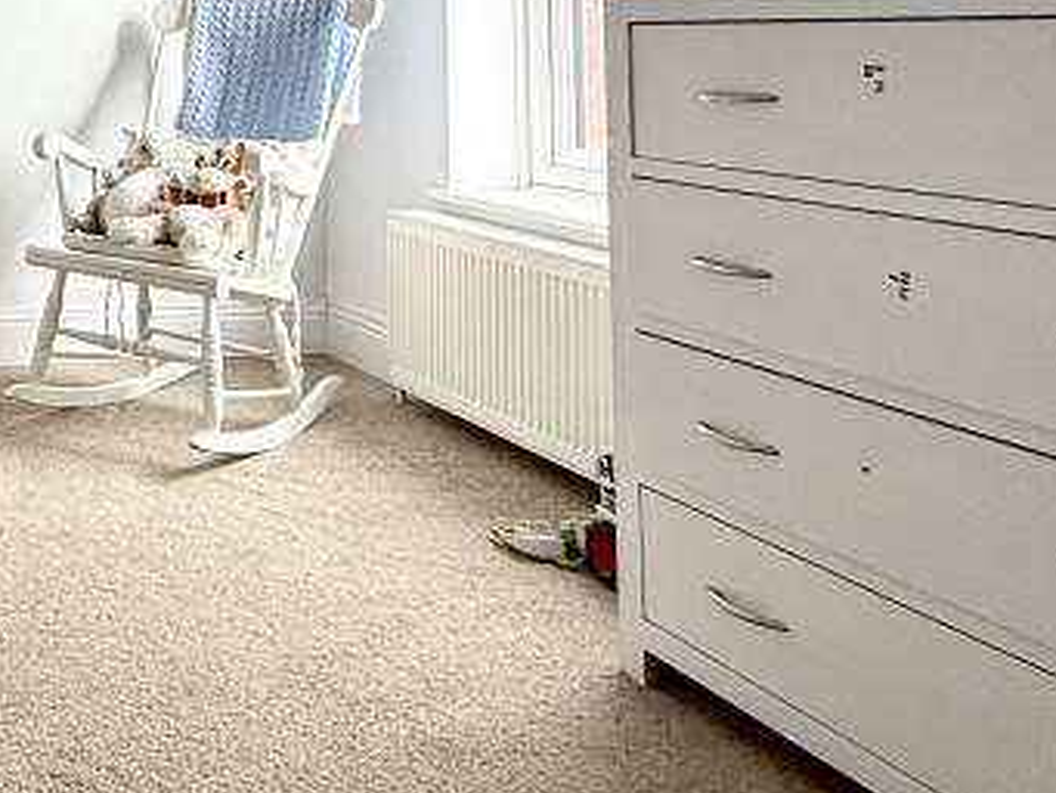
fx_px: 1282
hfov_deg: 34.9
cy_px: 25
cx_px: -232
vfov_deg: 32.0
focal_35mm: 42
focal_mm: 2.22
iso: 100
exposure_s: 1/99
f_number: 2.2
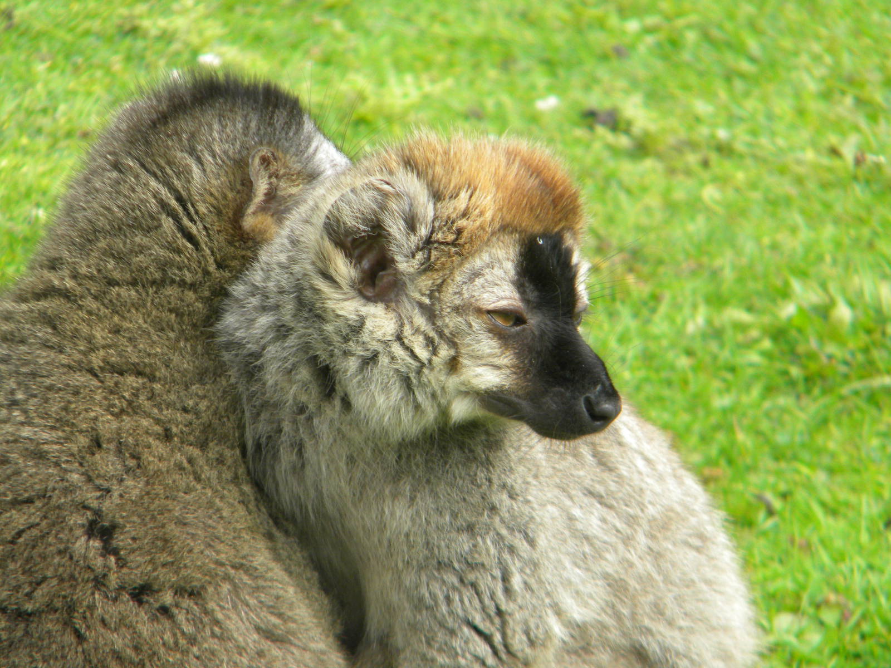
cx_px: 446
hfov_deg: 4.8
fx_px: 10656
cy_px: 334
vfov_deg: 3.6
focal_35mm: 414
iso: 164
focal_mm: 75
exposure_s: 1/250
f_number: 5.4
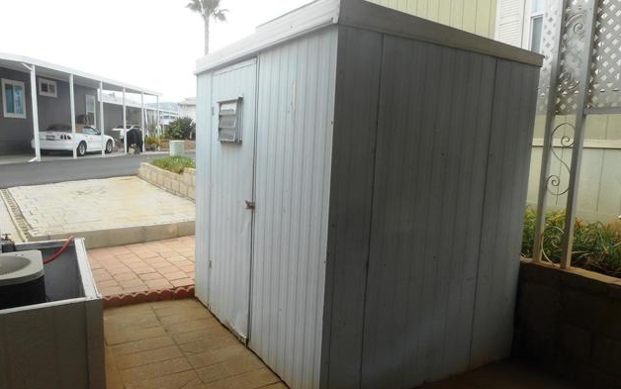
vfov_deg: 46.0
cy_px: 206
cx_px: 307
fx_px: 457
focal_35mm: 27
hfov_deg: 68.4
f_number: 3.7
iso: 80
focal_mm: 4.5
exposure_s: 1/250
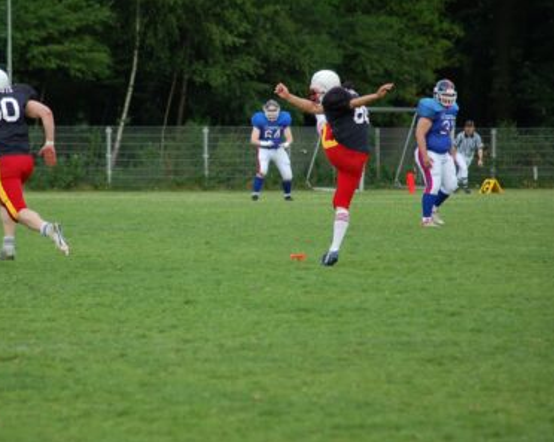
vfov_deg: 5.3
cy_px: 222
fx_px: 4768
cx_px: 223
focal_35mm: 291
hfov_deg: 6.6
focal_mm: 170
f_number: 4.8
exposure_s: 1/1000
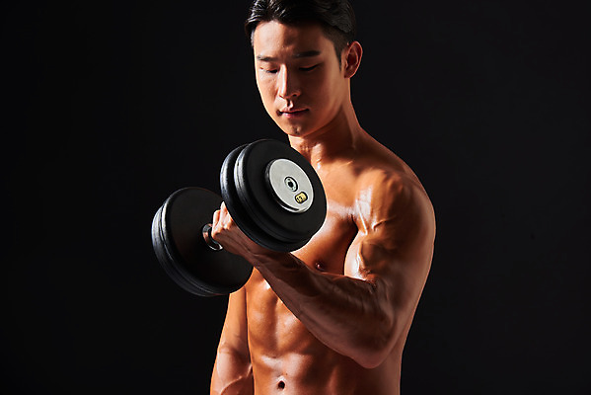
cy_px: 198
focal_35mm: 175
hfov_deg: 11.7
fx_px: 2874
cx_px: 296
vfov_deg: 7.9
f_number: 11
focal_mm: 175
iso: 100
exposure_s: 1/125
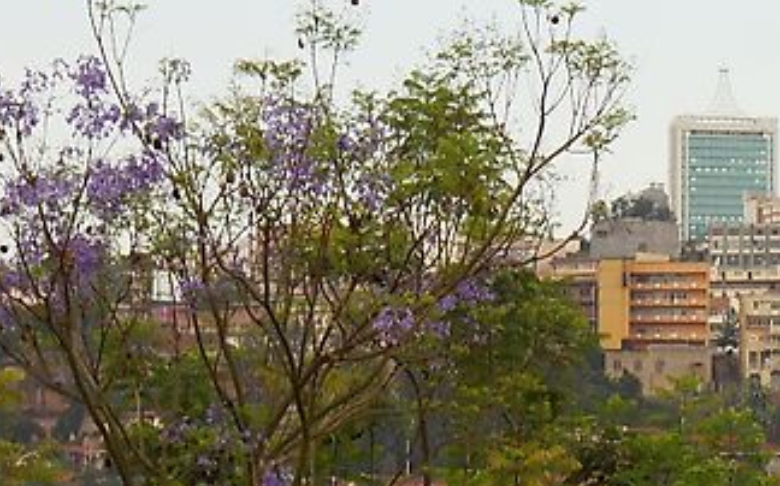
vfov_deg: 5.6
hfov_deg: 8.9
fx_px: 4958
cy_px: 392
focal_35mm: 233
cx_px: 1010
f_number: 7.1
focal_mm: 55
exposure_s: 1/125
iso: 200
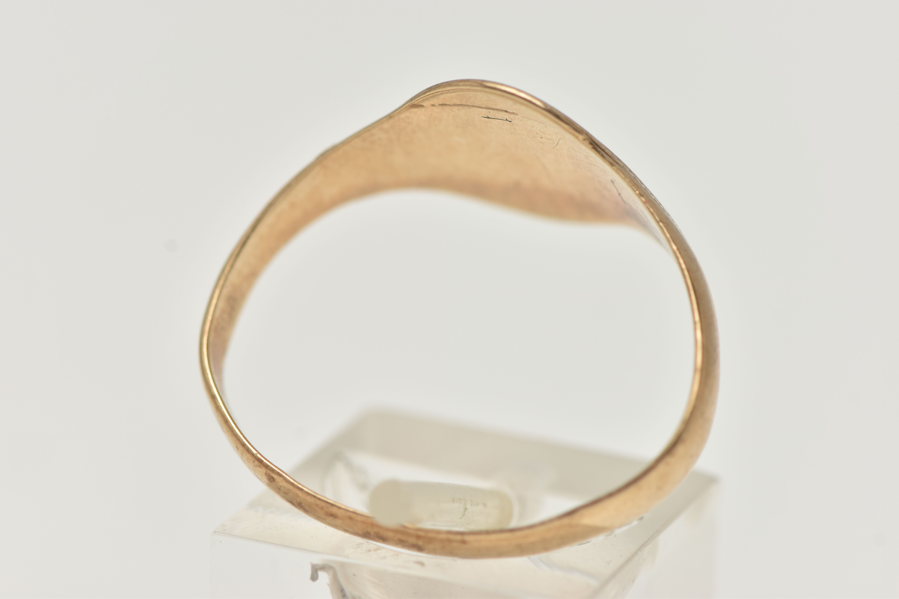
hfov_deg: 13.0
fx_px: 3933
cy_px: 300
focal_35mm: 158
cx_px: 450
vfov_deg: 8.7
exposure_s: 1/100
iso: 200
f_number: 8
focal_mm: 105
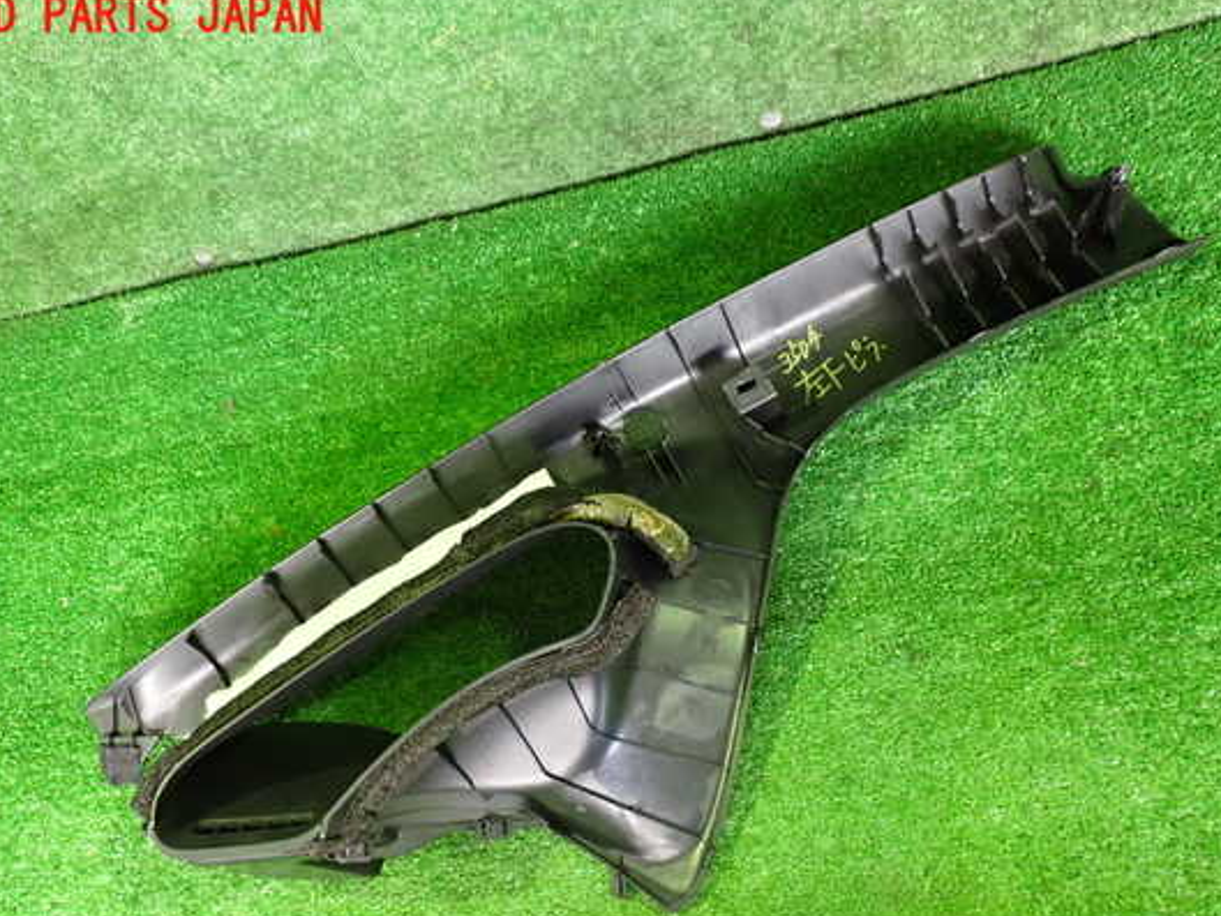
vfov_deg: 41.8
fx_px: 1200
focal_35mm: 34
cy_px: 508
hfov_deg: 53.9
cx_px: 595
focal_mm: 5.4
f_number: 2.3
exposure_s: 1/30
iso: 800
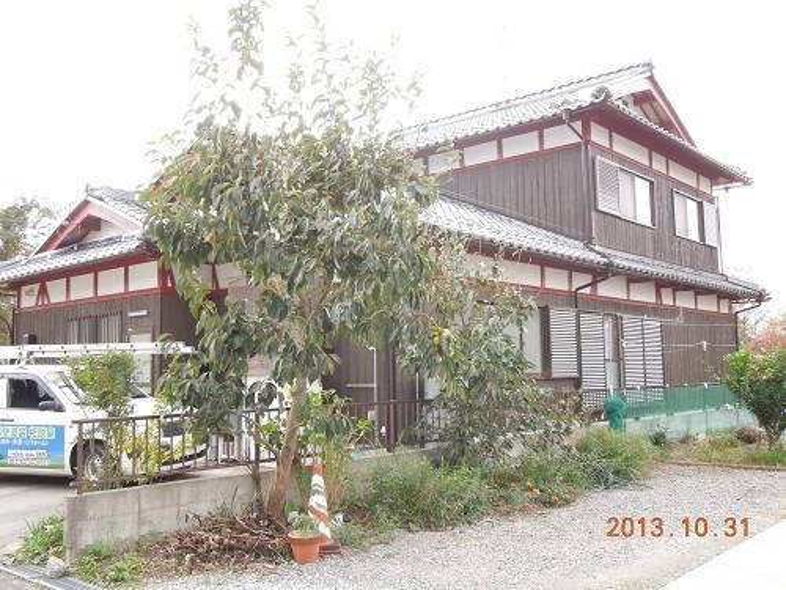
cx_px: 393
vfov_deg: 40.7
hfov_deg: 52.6
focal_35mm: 35
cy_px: 295
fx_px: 795
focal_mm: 6.3
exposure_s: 1/30
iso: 450
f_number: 3.7
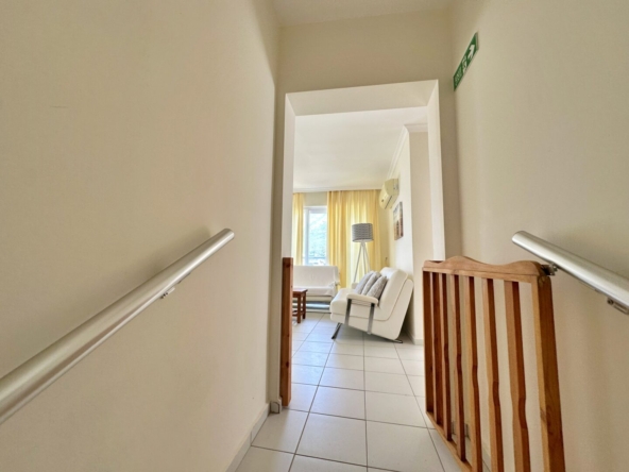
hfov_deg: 102.1
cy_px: 236
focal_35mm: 14
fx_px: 254
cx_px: 314
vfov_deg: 85.7
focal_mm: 2.22
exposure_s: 1/99
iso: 64
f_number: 2.2
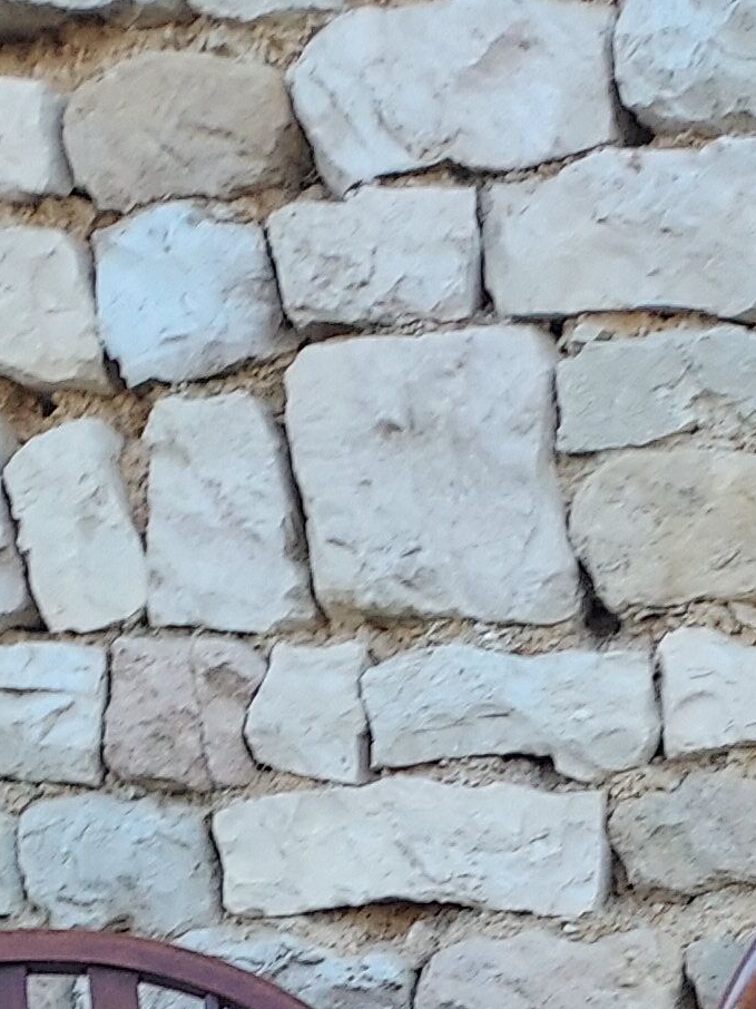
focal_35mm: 106
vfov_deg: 14.5
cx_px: 989
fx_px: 3088
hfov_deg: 13.4
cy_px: 2162
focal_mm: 4.6
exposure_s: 1/100
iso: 50
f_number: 1.8
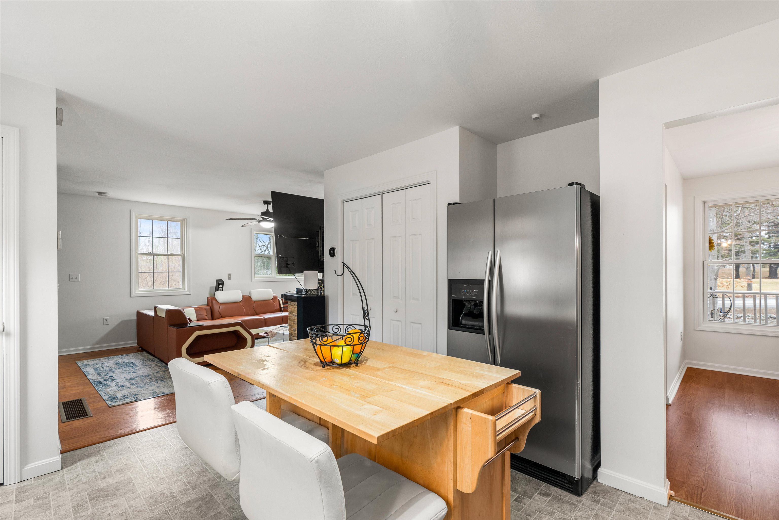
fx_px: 346
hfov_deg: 96.7
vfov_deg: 73.7
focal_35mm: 16
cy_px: 260
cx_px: 390
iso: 400
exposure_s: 1/2
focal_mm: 16
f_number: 8
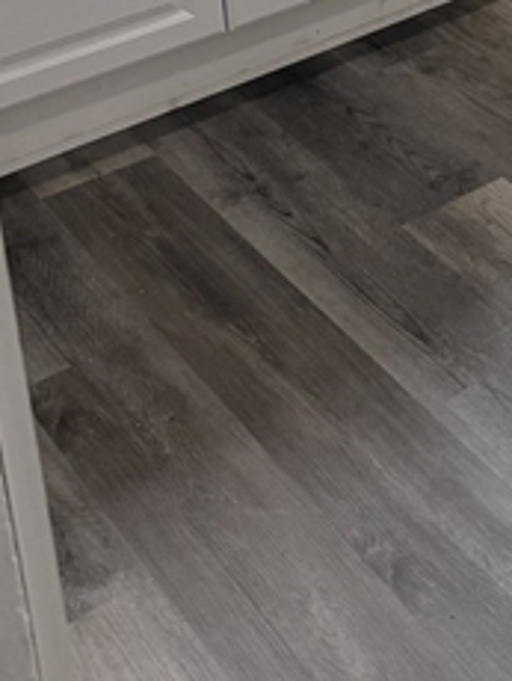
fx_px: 1575
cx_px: 790
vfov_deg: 20.9
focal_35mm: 80
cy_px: -326
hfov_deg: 16.6
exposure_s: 1/207
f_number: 1.78
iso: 125
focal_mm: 6.76
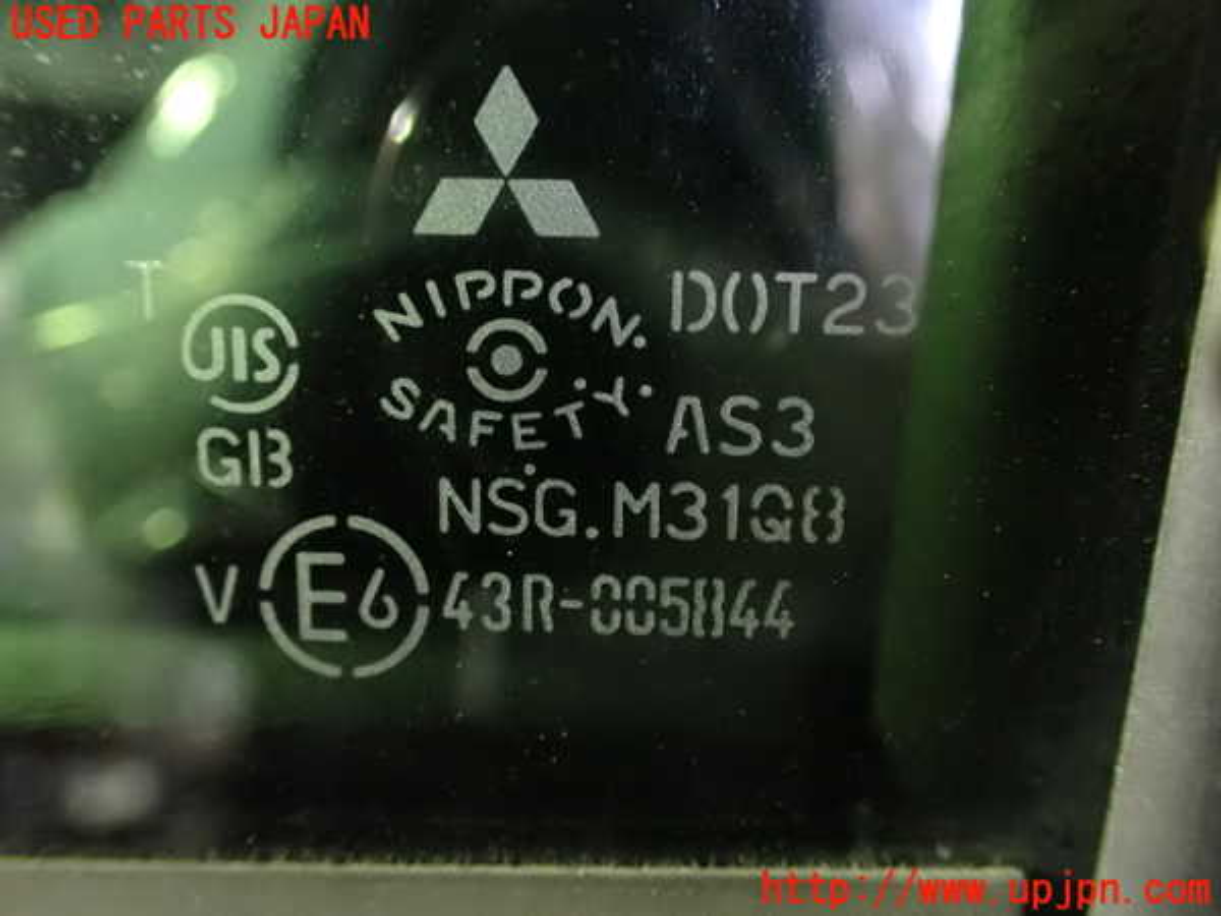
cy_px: 458
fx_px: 1058
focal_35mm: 30
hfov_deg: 60.0
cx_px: 610
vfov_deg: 46.8
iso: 1600
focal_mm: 5.4
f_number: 2.3
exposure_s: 1/10
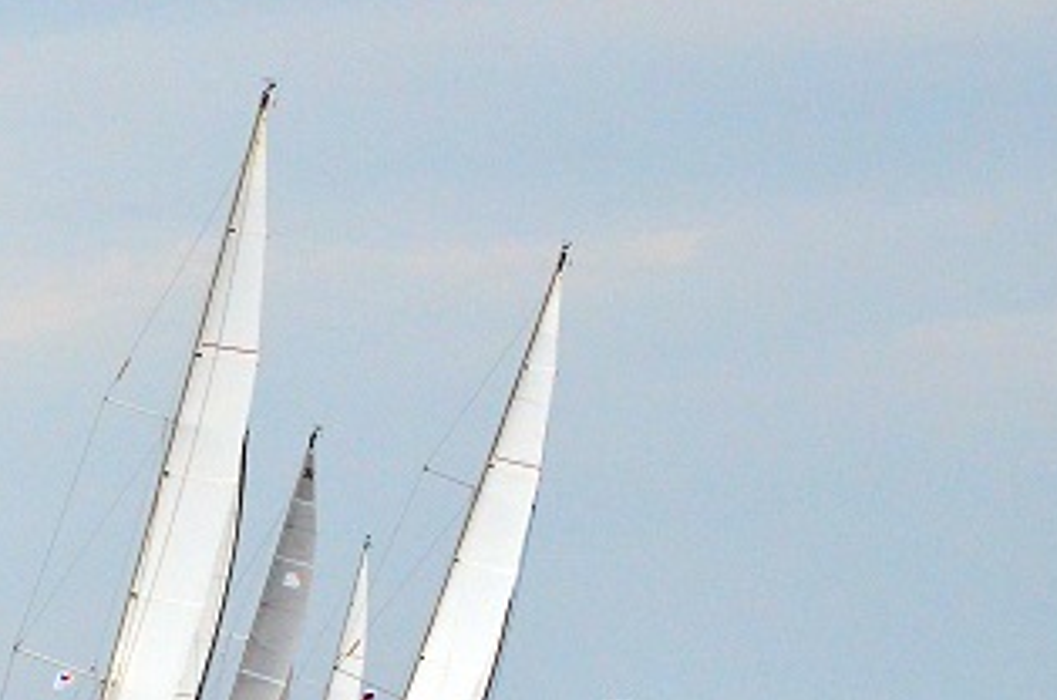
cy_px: 634
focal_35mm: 334
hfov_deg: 6.2
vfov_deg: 4.1
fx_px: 9787
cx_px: 951
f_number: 5.6
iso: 1400
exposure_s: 1/8000
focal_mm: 70
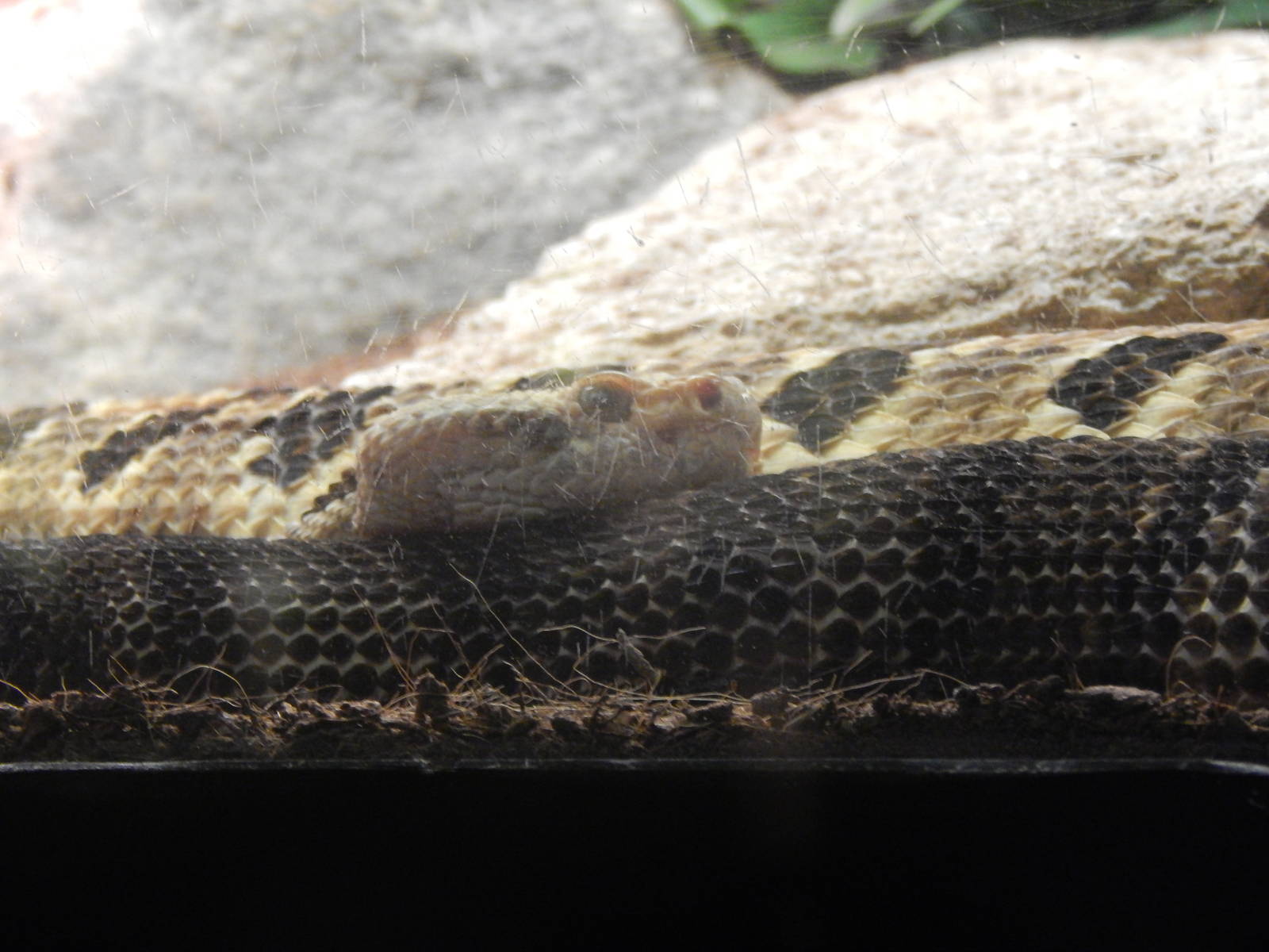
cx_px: 634
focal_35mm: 184
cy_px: 476
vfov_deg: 8.1
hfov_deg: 10.7
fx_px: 6745
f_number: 5.3
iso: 800
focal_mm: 32.8
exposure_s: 1/13
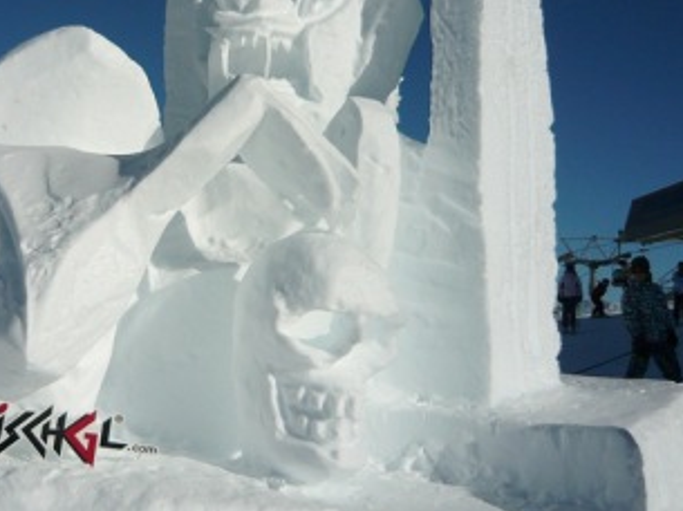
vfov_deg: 27.7
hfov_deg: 36.3
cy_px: 148
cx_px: 202
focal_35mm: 52
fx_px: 1025
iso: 100
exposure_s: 1/1000
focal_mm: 5.5
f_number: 8
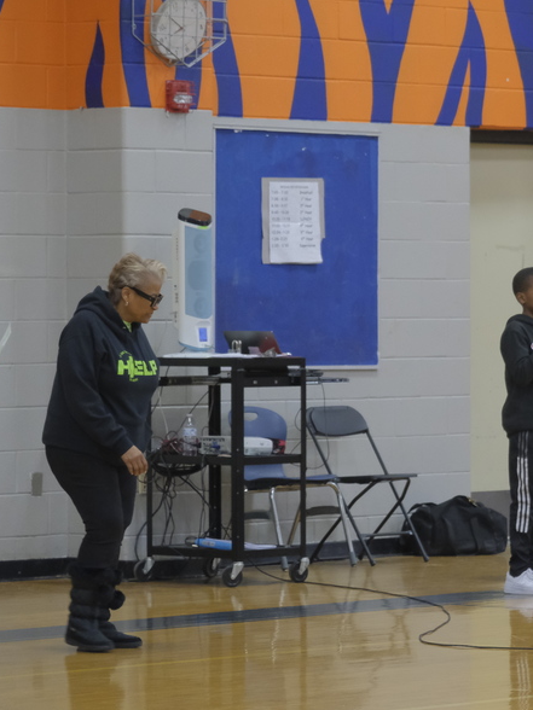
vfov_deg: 9.8
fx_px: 4127
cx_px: 606
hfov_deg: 7.3
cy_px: 304
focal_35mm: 201
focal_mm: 80
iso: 3200
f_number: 4
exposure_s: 1/120
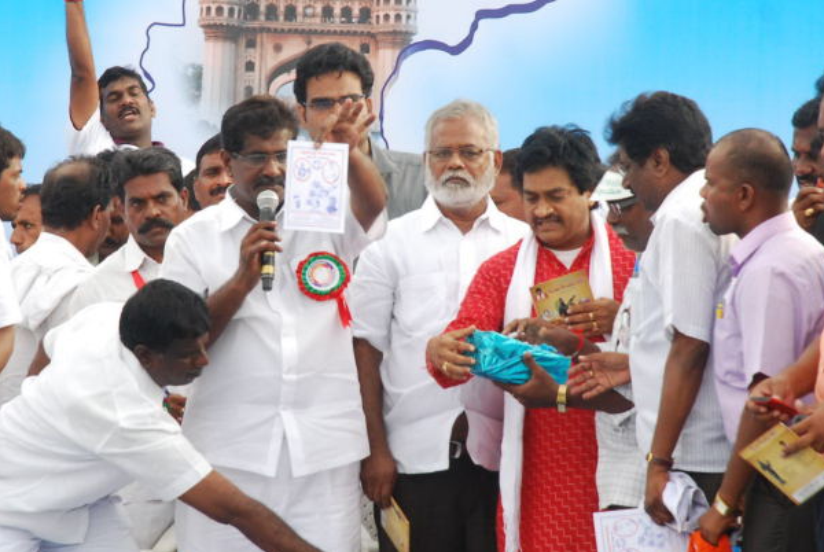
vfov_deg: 5.1
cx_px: 327
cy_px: 207
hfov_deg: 7.6
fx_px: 6163
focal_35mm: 269
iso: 400
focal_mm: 105
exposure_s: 1/125
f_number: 9
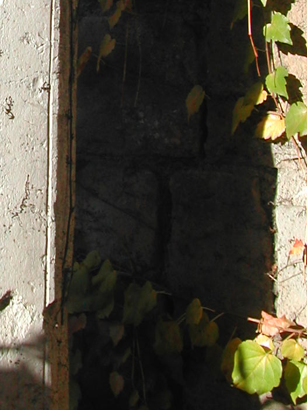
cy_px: 11
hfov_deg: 13.0
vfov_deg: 17.4
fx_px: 1312
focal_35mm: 111
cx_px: -47
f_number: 7.6
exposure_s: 1/119
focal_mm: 8
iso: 100
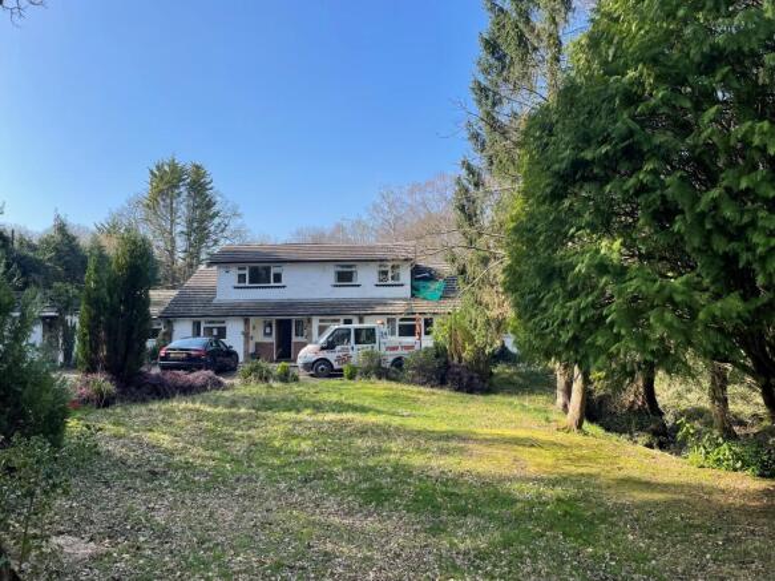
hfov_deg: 67.3
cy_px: 290
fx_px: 582
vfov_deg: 53.0
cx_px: 388
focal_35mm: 26
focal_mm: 4.2
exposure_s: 1/1667
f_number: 1.6
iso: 32
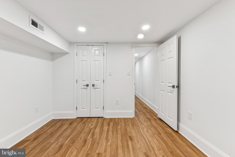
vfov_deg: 81.2
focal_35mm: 14
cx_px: 118
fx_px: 91
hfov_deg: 104.3
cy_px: 78
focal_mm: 14
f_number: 9
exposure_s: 1/15
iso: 250
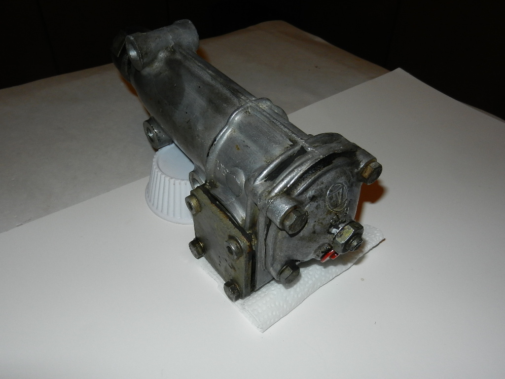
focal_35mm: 29
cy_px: 190
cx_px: 252
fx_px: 423
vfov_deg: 48.2
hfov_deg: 61.7
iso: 200
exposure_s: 1/30
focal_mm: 5.1
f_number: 7.2
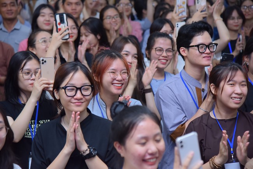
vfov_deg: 13.7
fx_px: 703
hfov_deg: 20.4
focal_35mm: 100
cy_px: 84
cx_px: 126
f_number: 5
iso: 1000
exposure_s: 1/160
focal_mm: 100
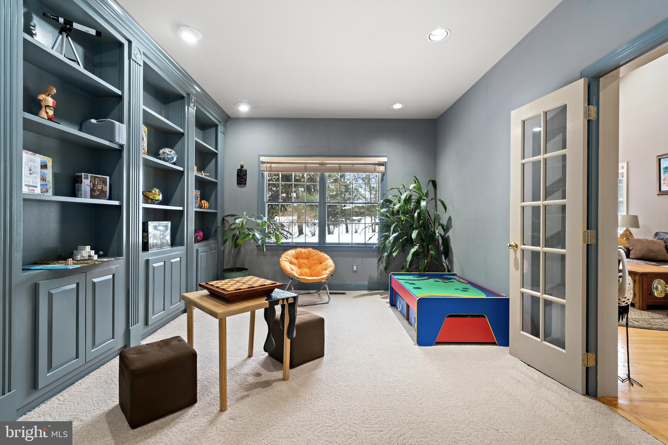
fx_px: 297
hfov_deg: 96.7
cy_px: 222
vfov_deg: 73.8
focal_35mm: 16
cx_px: 334
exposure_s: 1/3
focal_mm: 16
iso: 400
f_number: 9
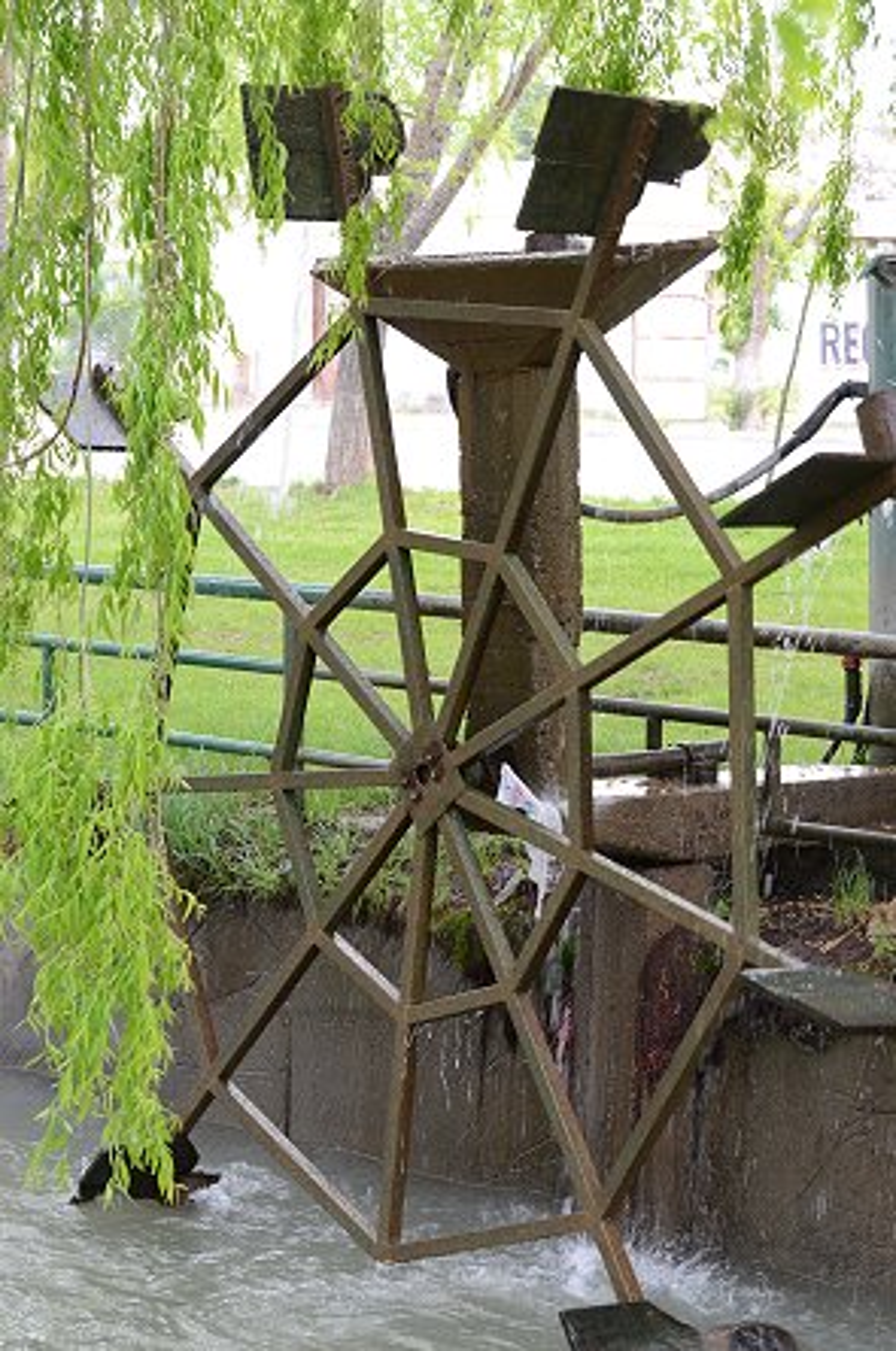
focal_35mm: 105
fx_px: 3935
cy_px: 676
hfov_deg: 13.0
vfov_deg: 19.5
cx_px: 448
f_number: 8
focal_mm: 70
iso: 400
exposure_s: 1/60
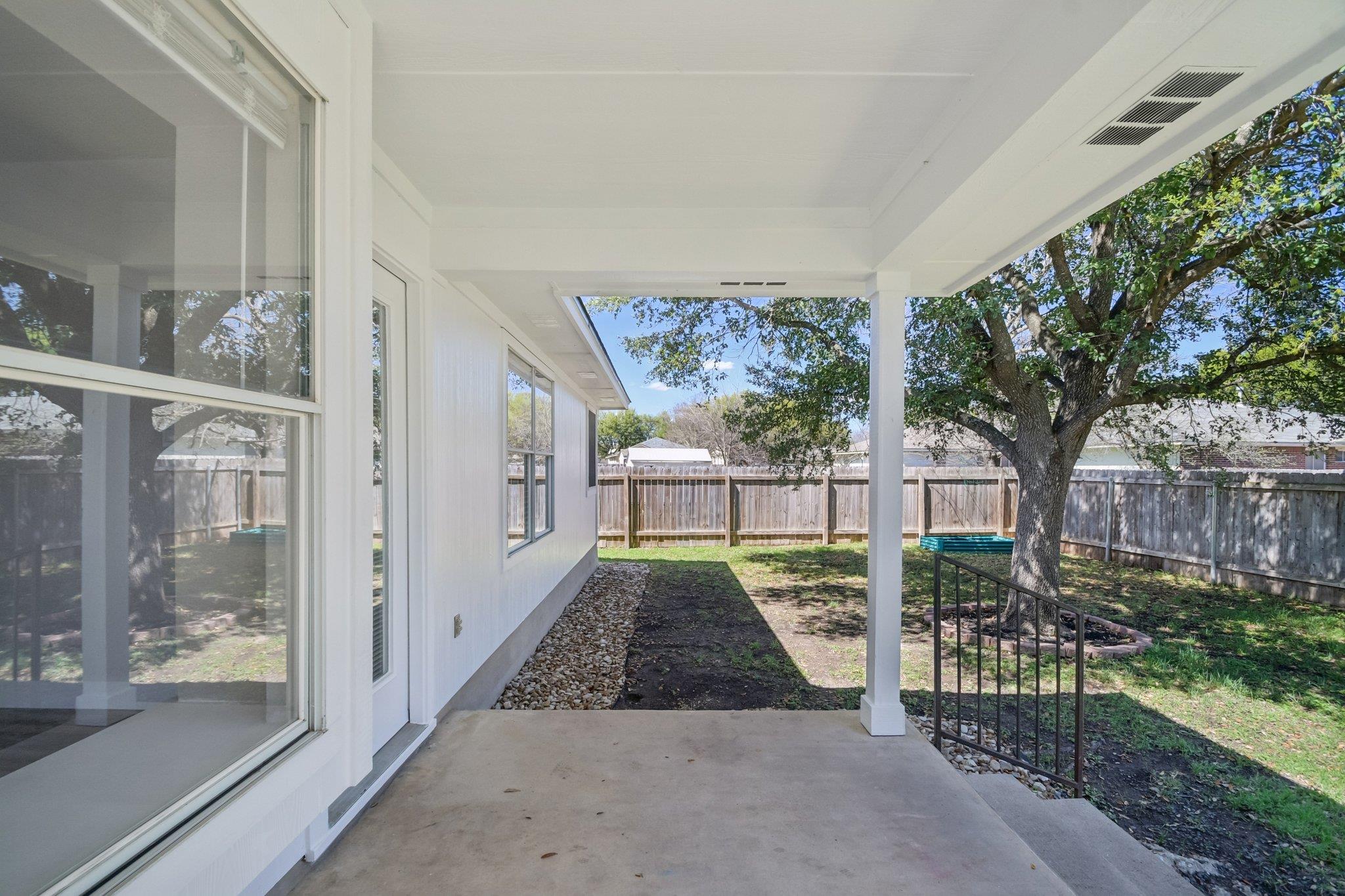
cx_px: 672
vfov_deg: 77.3
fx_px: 560
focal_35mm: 15
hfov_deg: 100.4
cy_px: 448
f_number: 8
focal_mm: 10
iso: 400
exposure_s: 1/200
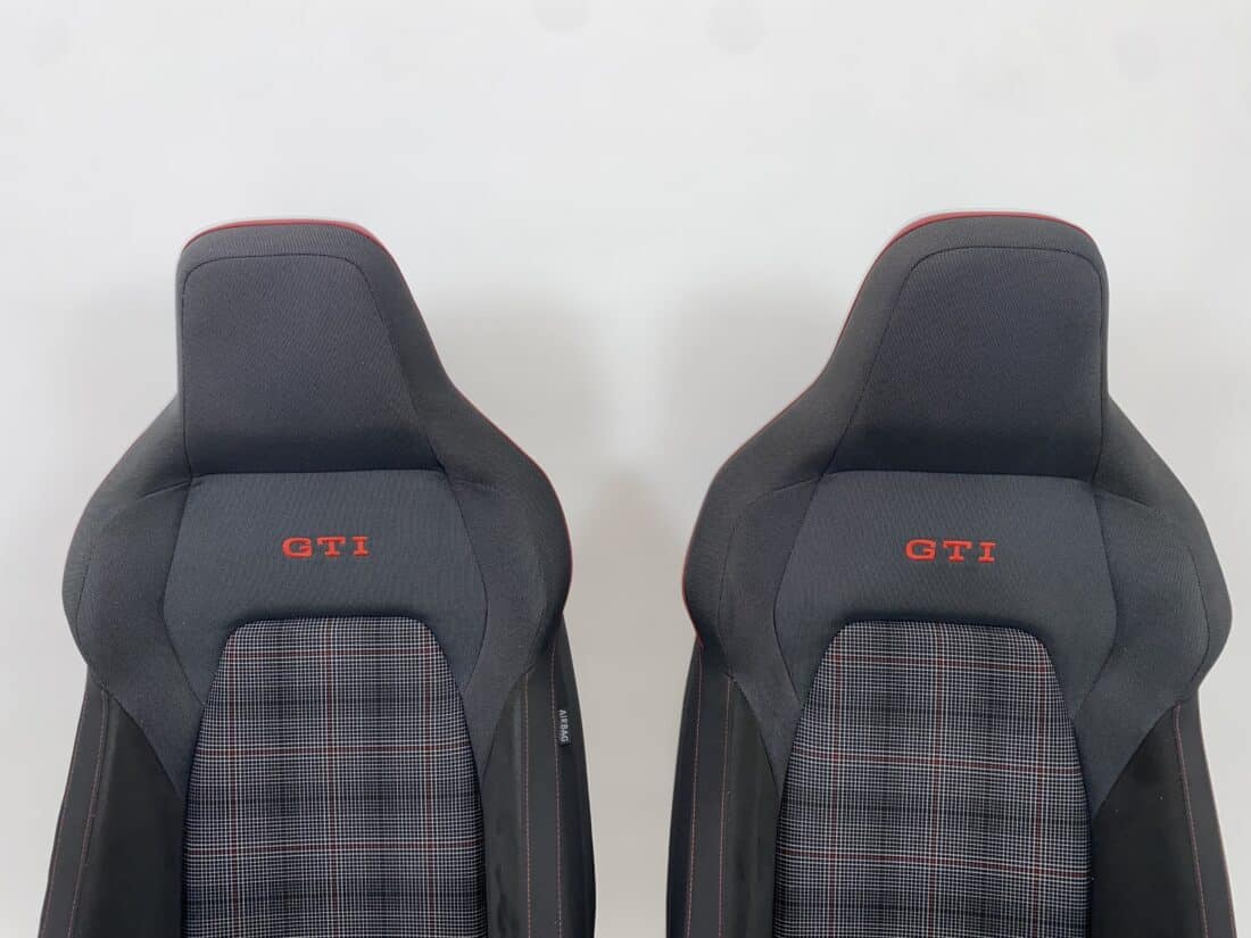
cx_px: 626
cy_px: 469
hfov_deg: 67.3
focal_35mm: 26
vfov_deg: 53.1
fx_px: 940
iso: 32
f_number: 1.8
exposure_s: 1/32
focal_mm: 4.25
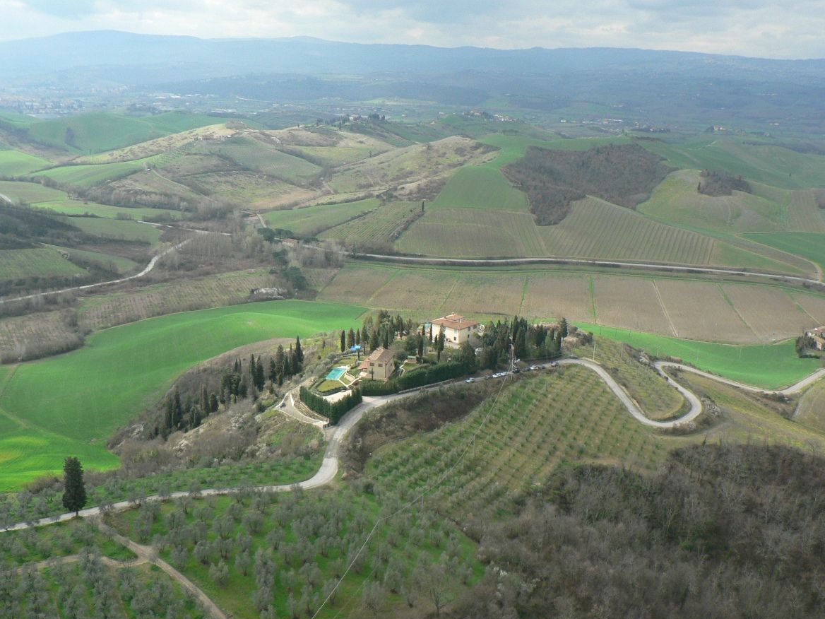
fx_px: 882
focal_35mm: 37
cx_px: 412
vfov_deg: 38.7
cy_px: 317
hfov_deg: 50.1
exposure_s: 1/800
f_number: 2.8
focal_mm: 6
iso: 100
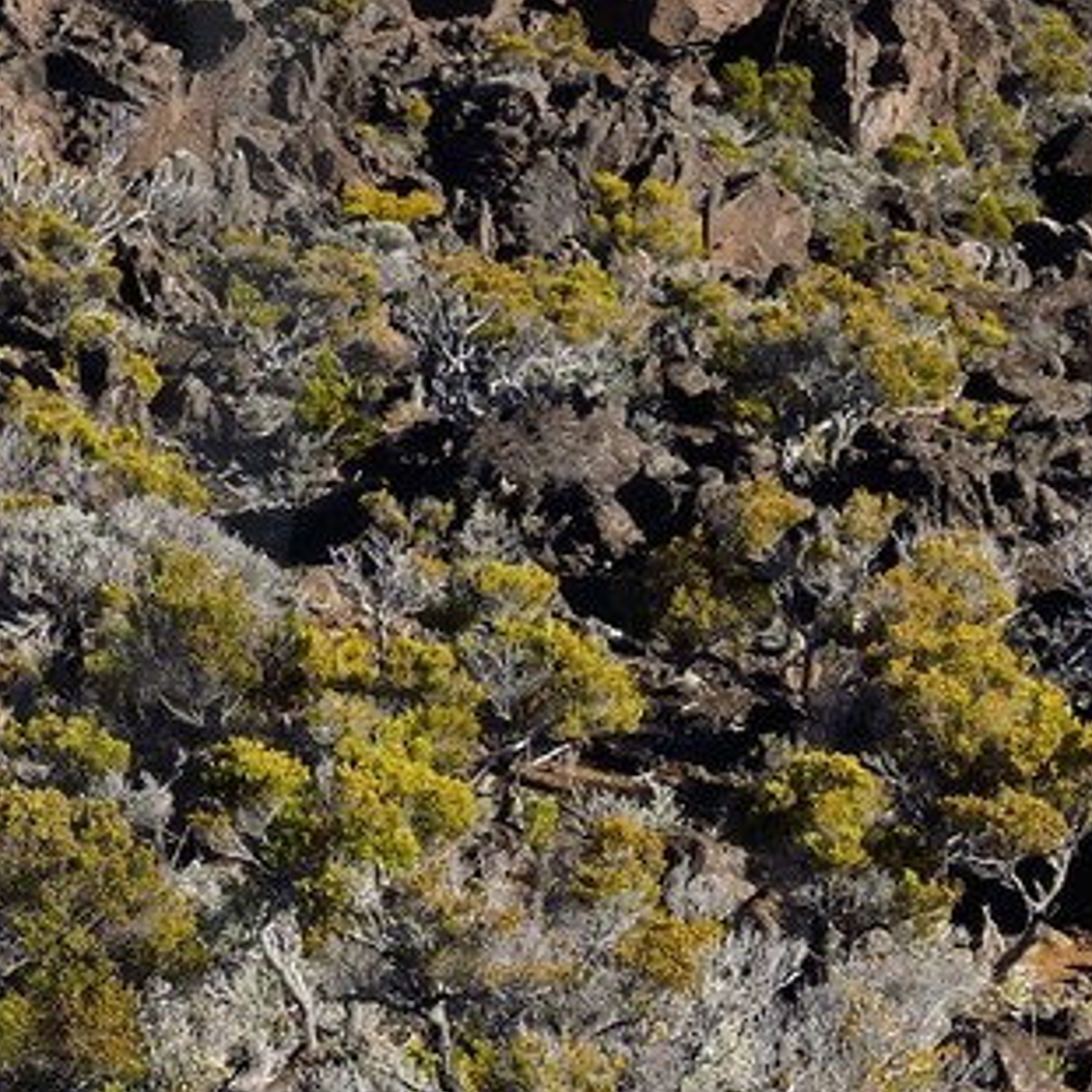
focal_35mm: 166
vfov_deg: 10.5
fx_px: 5925
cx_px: -1117
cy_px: 183
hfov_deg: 9.8
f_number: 14
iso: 200
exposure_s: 1/250
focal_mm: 38
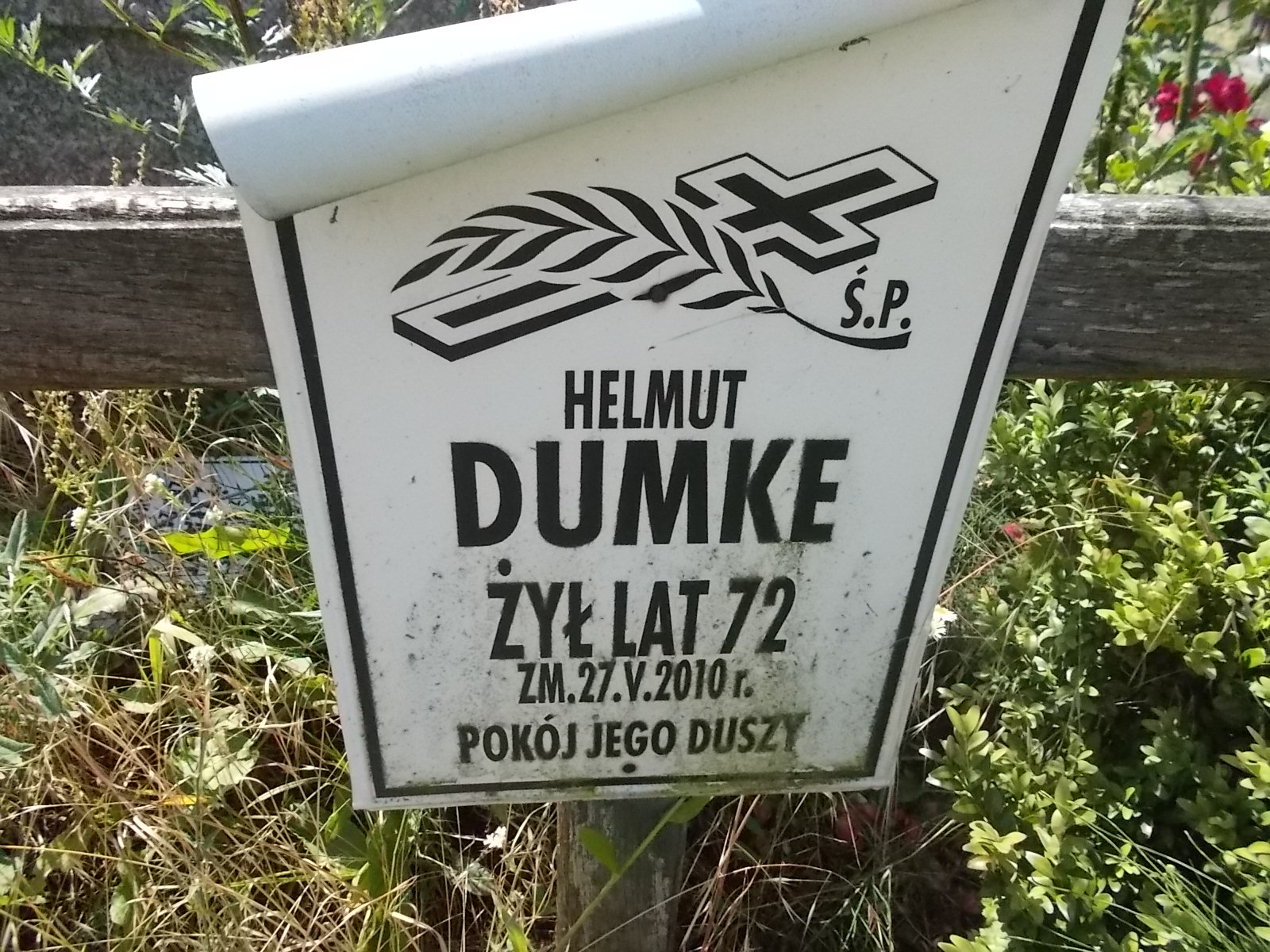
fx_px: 954
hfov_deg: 67.3
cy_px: 476
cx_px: 635
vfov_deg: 53.1
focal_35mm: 26
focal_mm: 4.6
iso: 400
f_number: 8
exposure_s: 1/320
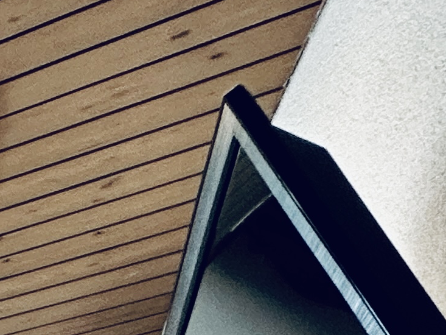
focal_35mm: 77
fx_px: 992
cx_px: -762
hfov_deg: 13.1
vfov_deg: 13.0
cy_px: 863
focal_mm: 2.22
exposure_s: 1/203
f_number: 2.2
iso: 40
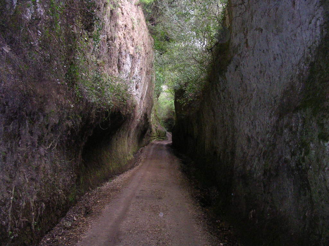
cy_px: 123
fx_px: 361
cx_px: 164
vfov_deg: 37.7
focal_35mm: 38
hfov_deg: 49.0
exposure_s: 1/60.1
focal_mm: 5.8
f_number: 2.8
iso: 177
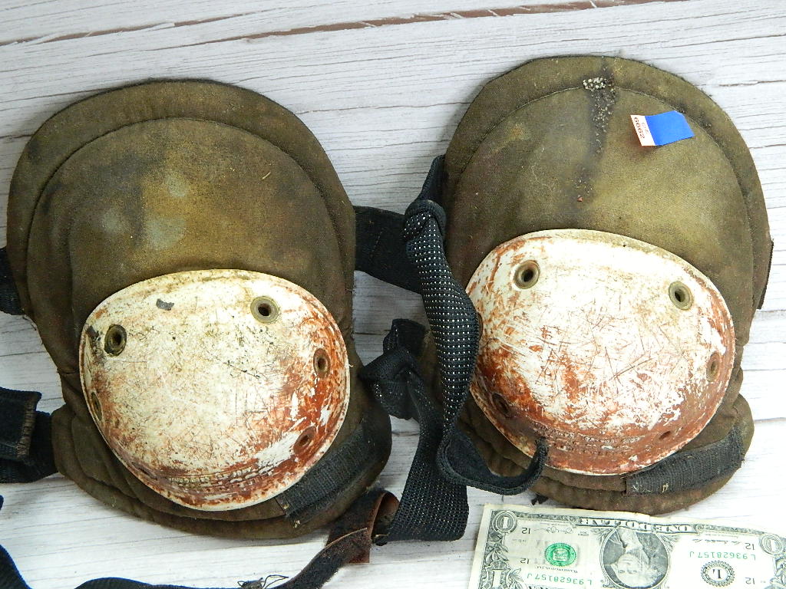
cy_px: 294
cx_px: 393
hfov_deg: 40.4
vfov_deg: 30.9
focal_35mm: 47
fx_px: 1067
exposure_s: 1/60
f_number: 3.6
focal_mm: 8.4
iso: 400
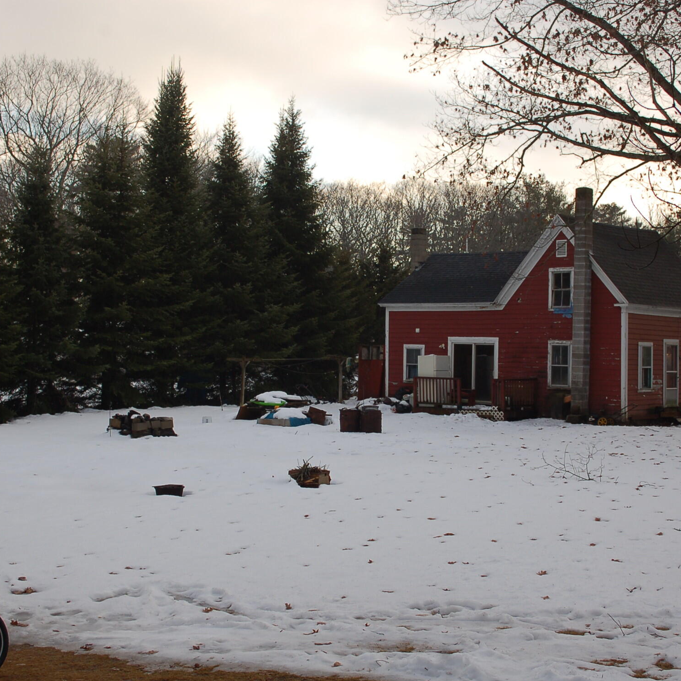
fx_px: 1113
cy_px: 341
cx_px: 362
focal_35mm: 50
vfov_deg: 34.0
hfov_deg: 34.0
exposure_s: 1/200
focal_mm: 26
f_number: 7.1
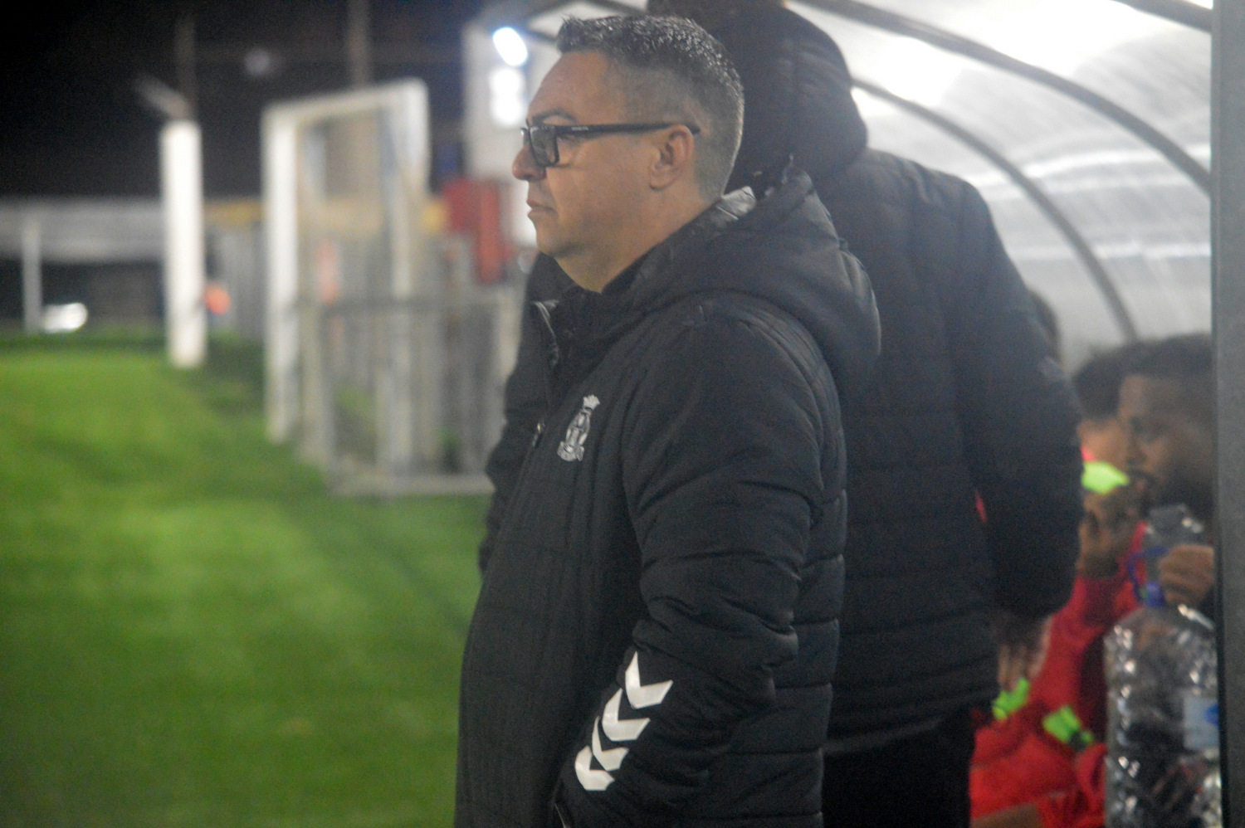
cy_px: 414
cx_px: 622
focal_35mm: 153
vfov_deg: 9.0
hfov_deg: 13.4
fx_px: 5288
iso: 6400
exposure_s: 1/60
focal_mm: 102
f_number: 4.8
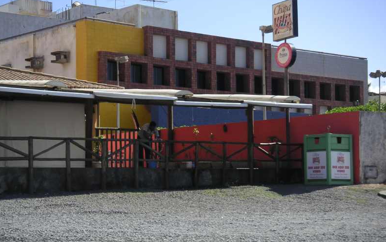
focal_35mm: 75
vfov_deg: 17.4
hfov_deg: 27.5
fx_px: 789
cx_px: 193
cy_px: 117
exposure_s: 1/750
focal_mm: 10.9
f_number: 3.1
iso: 50
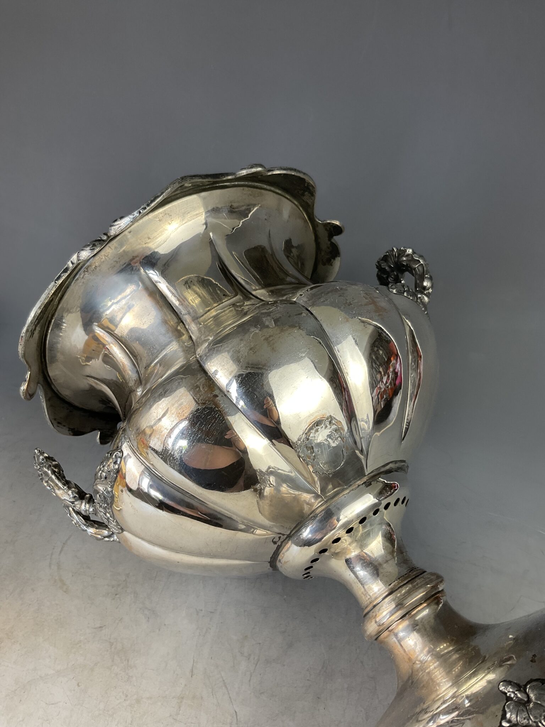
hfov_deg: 48.2
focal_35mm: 29
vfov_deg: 61.7
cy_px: 364
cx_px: 272
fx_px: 609
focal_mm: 3
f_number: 1.8
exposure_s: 1/122
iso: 40
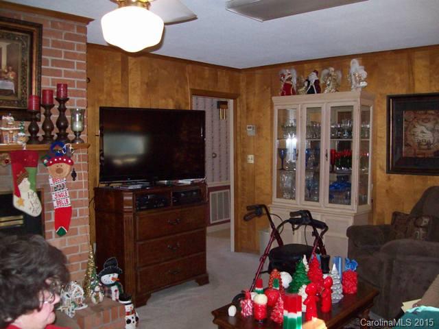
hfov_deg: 51.4
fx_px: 457
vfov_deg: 39.7
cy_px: 164
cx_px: 220
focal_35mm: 36
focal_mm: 6
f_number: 2.7
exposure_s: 1/64
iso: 200
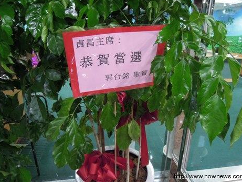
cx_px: 121
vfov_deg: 54.9
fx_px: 175
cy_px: 89
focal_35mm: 25
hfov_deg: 69.4
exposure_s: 1/25
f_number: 2.8
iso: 400
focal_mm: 4.3
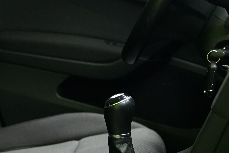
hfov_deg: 15.4
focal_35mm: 129
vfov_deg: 10.6
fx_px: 821
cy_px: 70
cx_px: -39
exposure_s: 1/40
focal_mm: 32
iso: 1250
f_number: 2.8
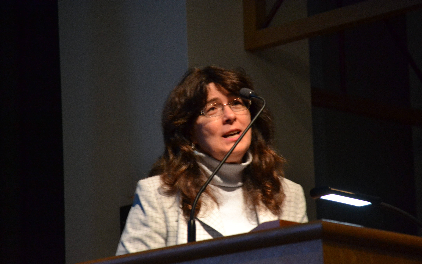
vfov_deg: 7.0
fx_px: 2151
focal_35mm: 187
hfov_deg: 11.2
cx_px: 211
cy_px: 139
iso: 2500
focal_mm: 122
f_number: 4.8
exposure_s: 1/60
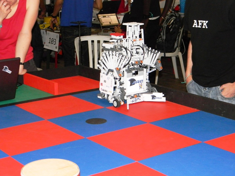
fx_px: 455
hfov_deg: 29.0
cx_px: 118
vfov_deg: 21.9
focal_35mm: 67
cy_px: 88
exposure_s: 1/30
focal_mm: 12.2
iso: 326
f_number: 4.3
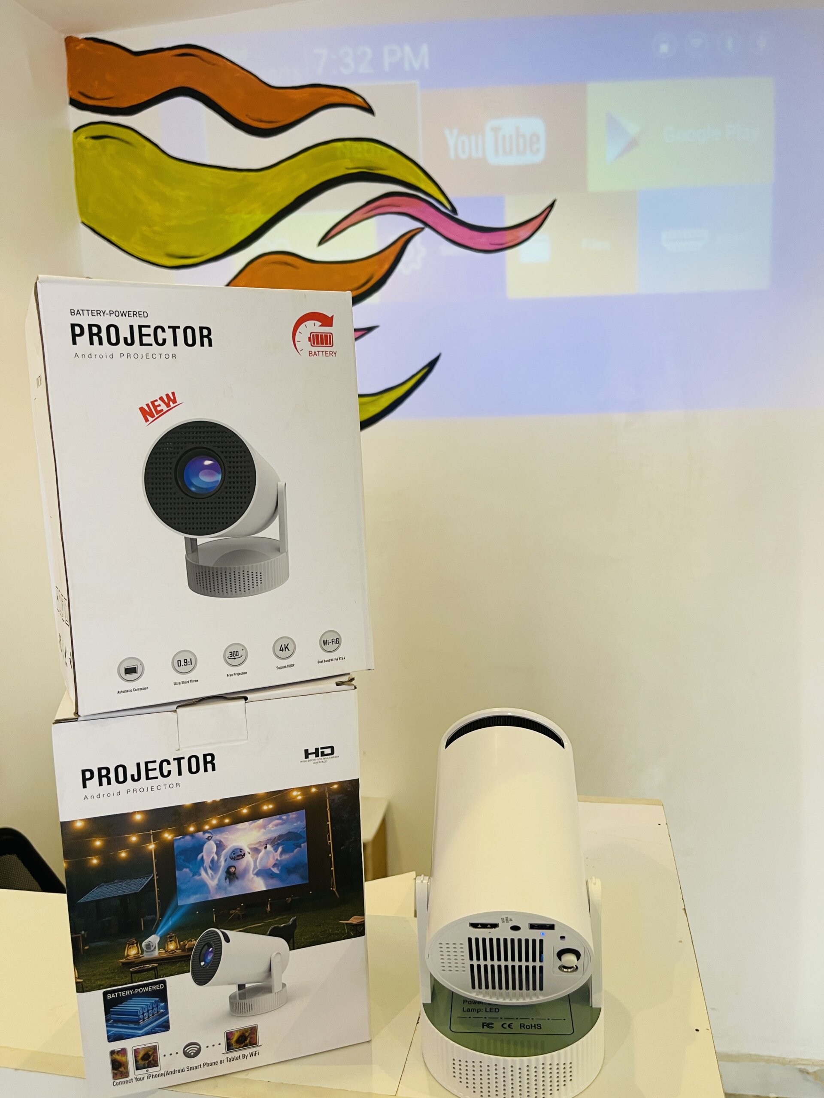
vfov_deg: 69.4
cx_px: 412
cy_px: 549
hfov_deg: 54.9
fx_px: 793
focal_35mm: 25
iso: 64
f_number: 1.6
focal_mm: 5.1
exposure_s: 1/50
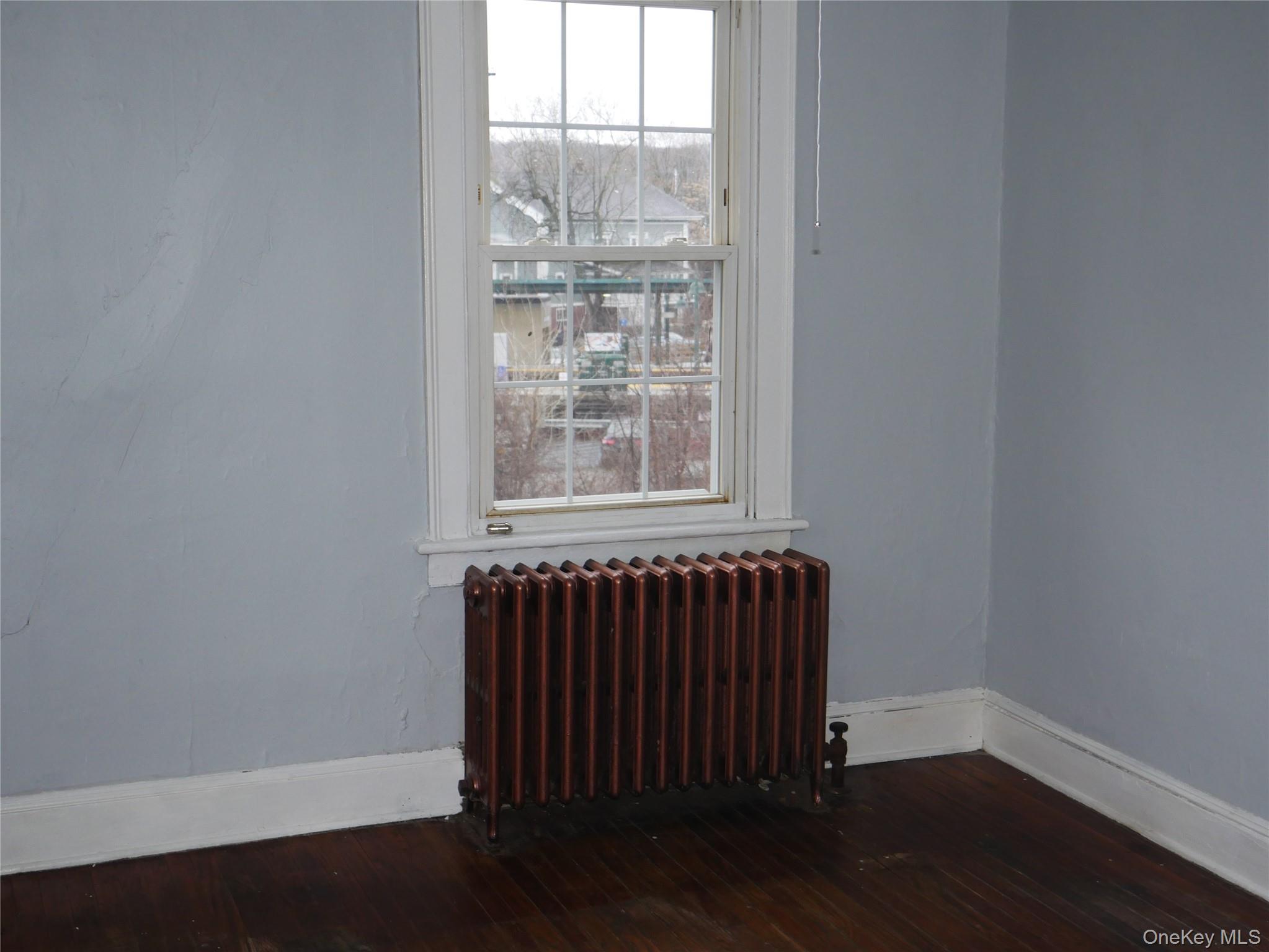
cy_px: 476
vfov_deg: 32.9
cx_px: 634
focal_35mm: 44
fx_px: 1614
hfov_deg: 42.9
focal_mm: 22
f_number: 4.7
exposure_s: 1/160
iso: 800
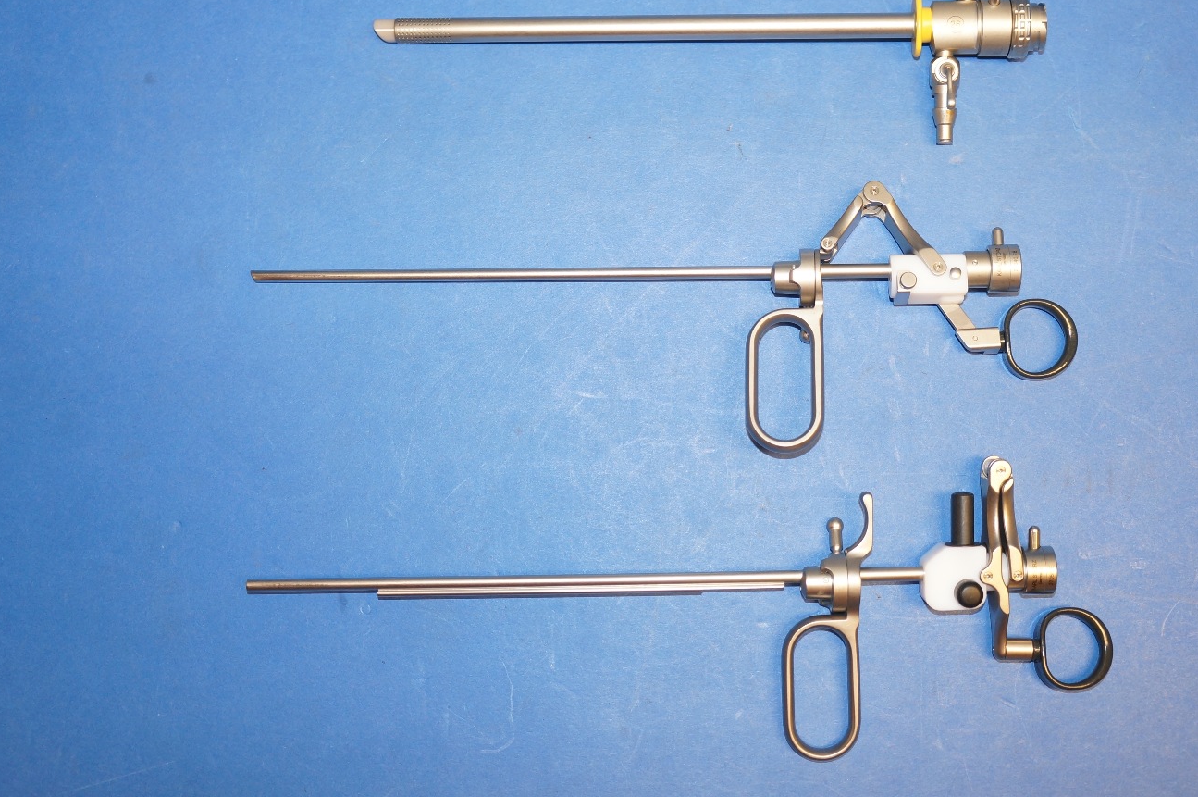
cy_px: 356
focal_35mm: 43
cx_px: 676
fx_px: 1417
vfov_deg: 31.4
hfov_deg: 45.7
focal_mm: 23
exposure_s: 1/60
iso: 400
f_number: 4
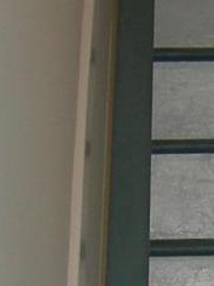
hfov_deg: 6.2
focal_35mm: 234
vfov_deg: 8.2
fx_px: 1929
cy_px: 468
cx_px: 393
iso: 64
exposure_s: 1/60.1
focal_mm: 7.5
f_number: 2.7
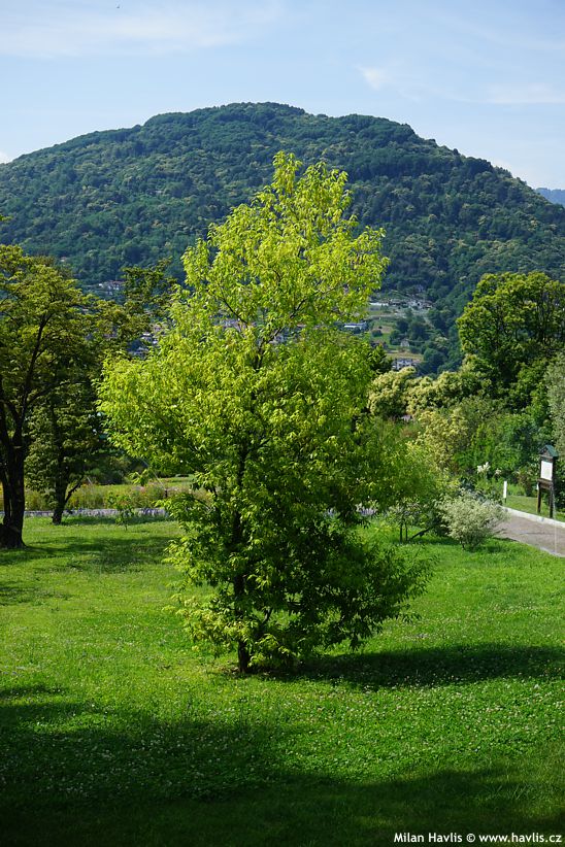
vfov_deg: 32.9
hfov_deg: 22.3
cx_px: 282
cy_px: 424
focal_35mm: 61
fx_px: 1436
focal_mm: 61
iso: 100
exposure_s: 1/125
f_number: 10
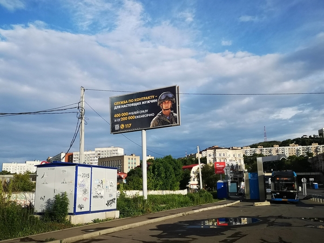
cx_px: 162
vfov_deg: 39.7
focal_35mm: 36
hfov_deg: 51.4
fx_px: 337
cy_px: 122
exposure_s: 1/1232
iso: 50
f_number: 1.8
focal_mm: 5.58
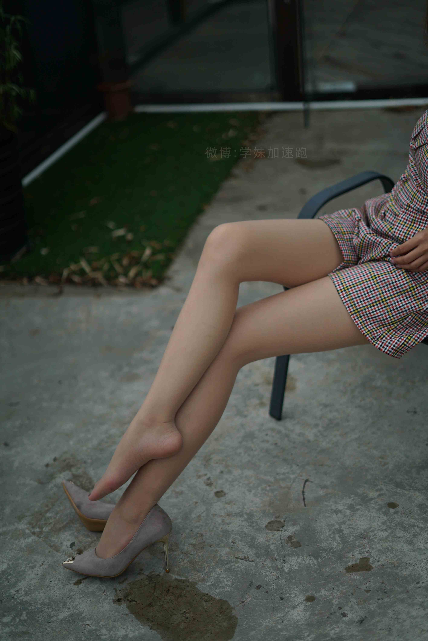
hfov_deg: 27.0
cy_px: 320
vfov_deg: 39.6
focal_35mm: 50
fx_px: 890
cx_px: 214
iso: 200
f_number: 1.8
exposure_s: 1/2500
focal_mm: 50
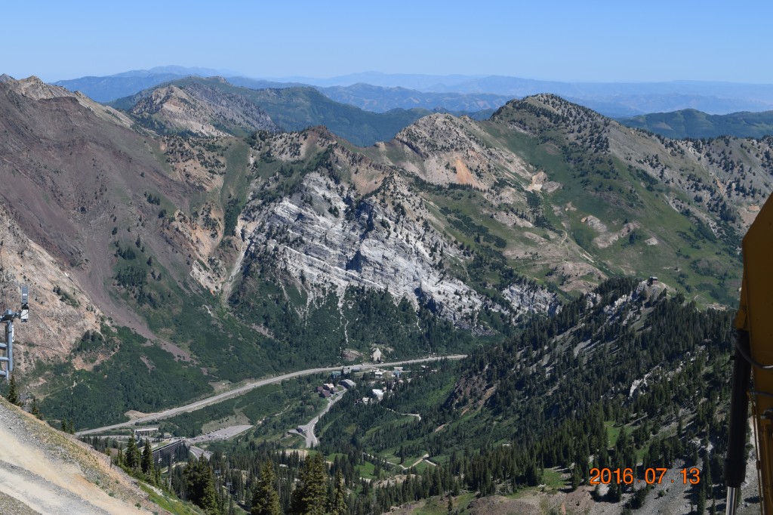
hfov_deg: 35.1
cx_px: 386
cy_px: 258
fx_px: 1223
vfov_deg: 23.8
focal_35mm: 57
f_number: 10
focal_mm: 38
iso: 200
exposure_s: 1/400
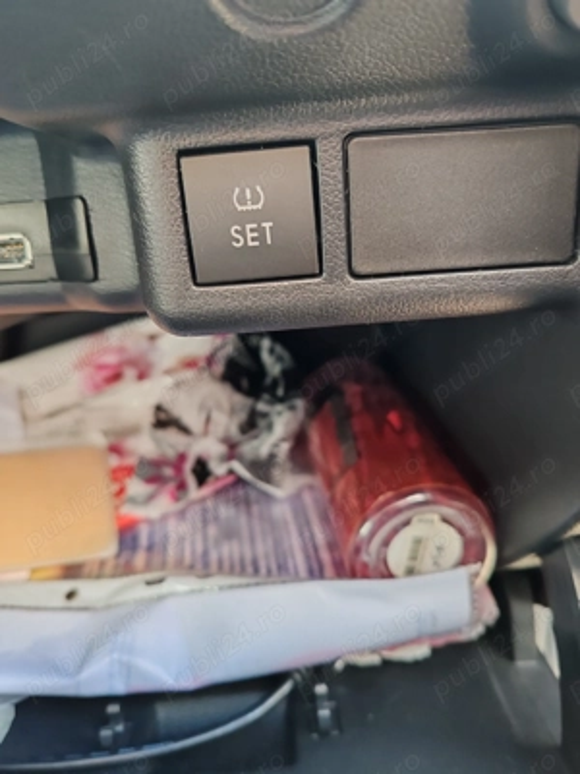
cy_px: 387
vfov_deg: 65.3
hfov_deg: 51.4
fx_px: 603
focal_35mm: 27
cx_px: 290
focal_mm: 6.12
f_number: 1.9
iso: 500
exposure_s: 1/100
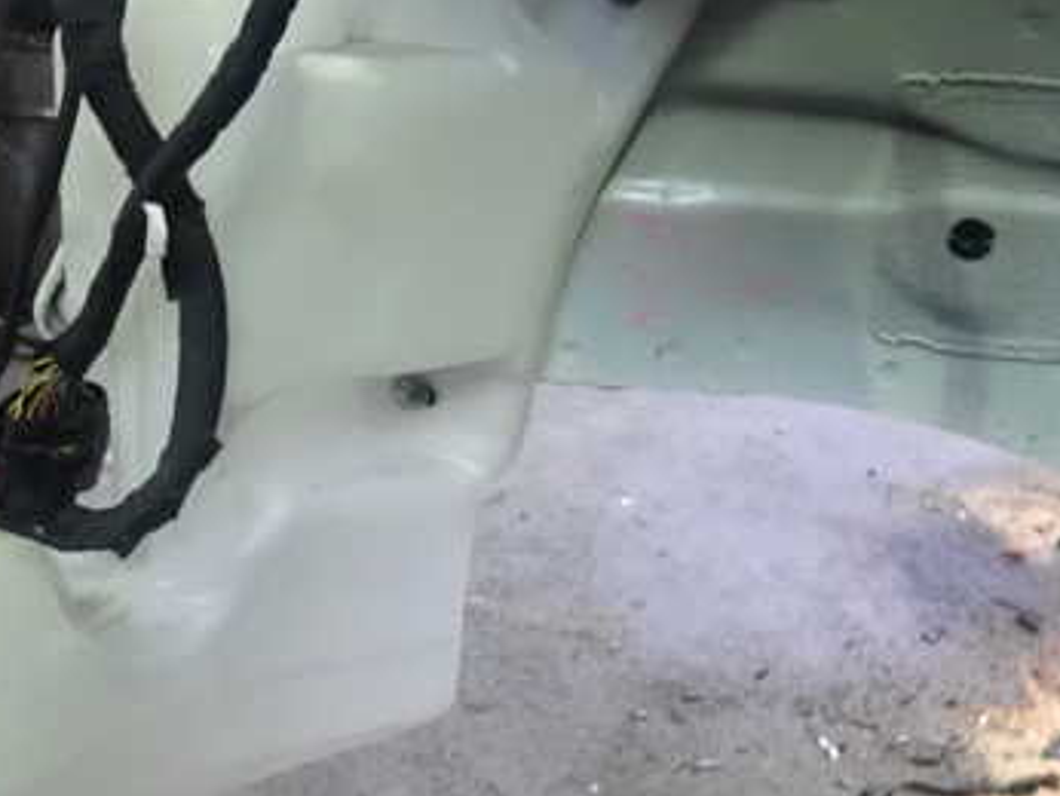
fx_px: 1593
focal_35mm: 52
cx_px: 291
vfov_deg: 28.1
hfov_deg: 36.1
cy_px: 413
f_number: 2.3
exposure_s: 1/100
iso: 1600
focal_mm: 5.4
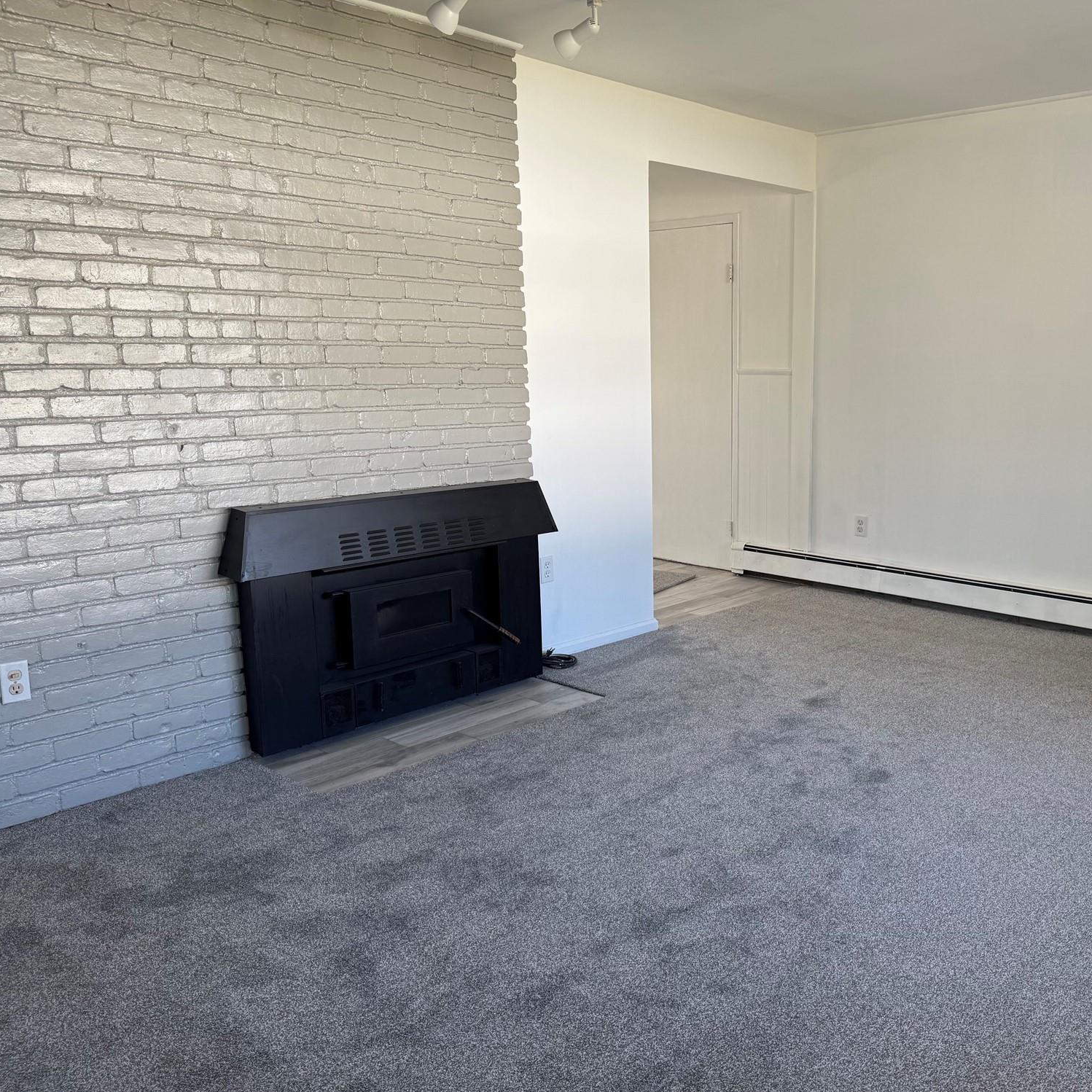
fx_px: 1035
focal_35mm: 29
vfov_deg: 55.6
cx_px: 720
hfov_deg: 54.6
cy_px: 554
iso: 80
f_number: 1.78
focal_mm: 6.76
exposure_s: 1/121
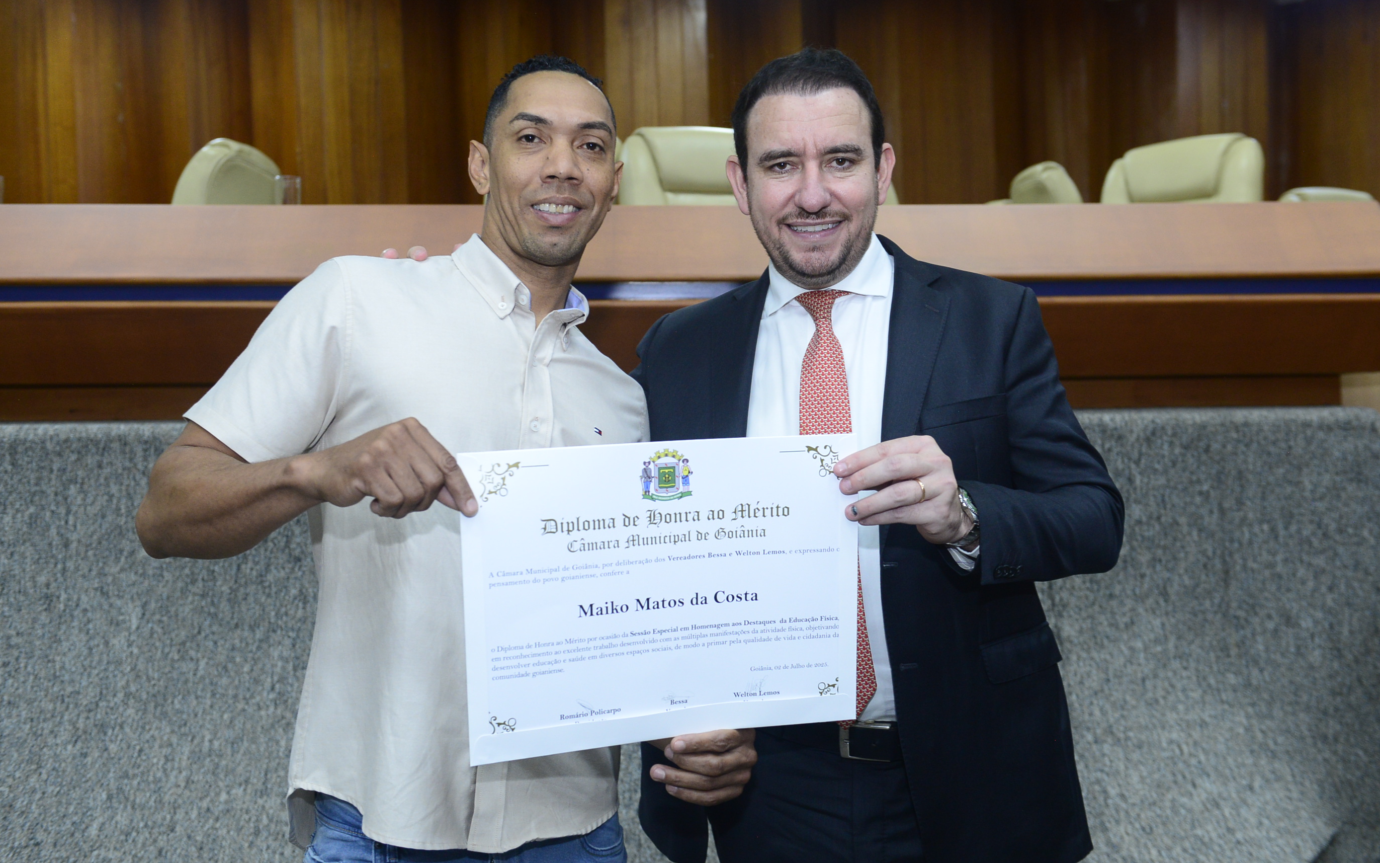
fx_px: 1429
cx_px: 708
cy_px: 400
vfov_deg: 33.6
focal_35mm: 38
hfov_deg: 51.5
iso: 2000
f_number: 5.6
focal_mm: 34
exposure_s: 1/125
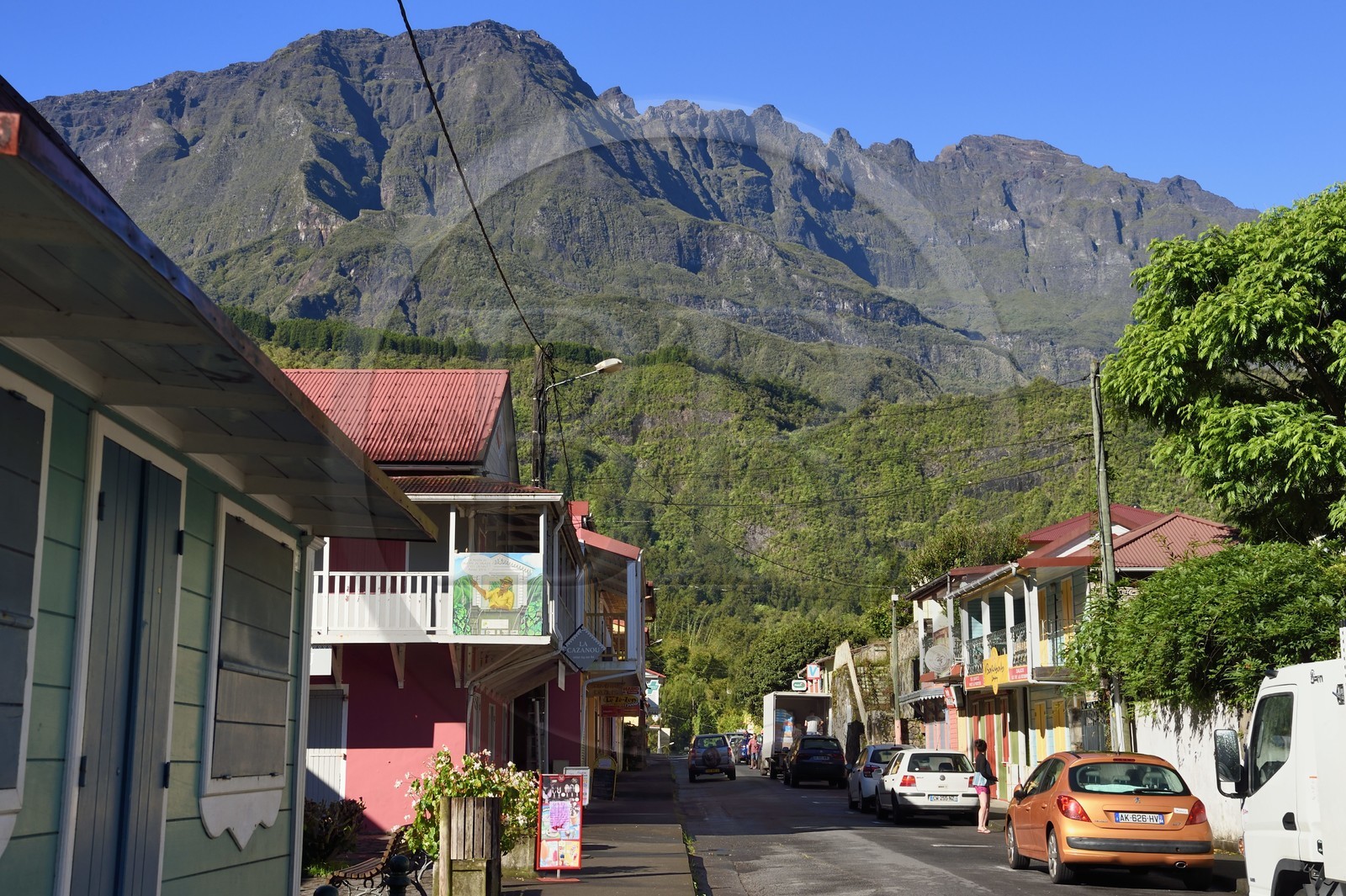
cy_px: 448
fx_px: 1868
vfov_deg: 27.0
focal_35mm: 50
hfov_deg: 39.6
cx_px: 673
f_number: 11
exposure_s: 1/250
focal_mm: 50
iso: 200
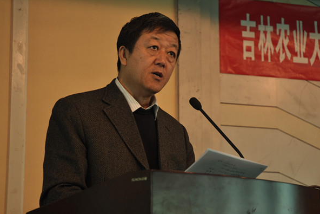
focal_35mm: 85
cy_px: 107
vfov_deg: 16.1
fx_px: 756
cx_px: 159
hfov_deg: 23.9
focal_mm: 56
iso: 320
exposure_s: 1/60
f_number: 4.5
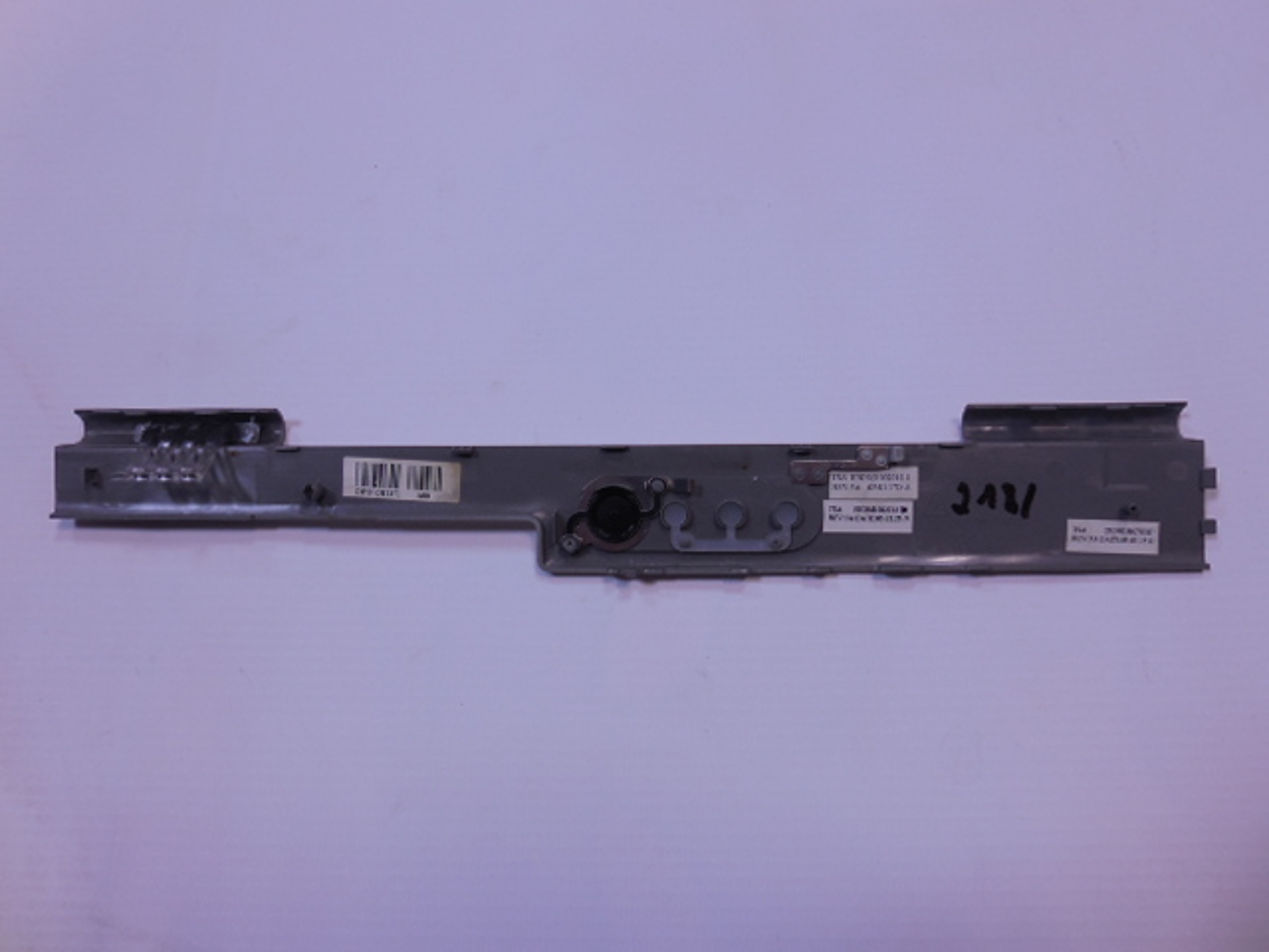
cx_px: 634
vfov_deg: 53.1
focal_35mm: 26
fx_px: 953
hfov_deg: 67.3
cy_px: 476
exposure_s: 1/30
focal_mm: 4.6
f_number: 3.5
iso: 125
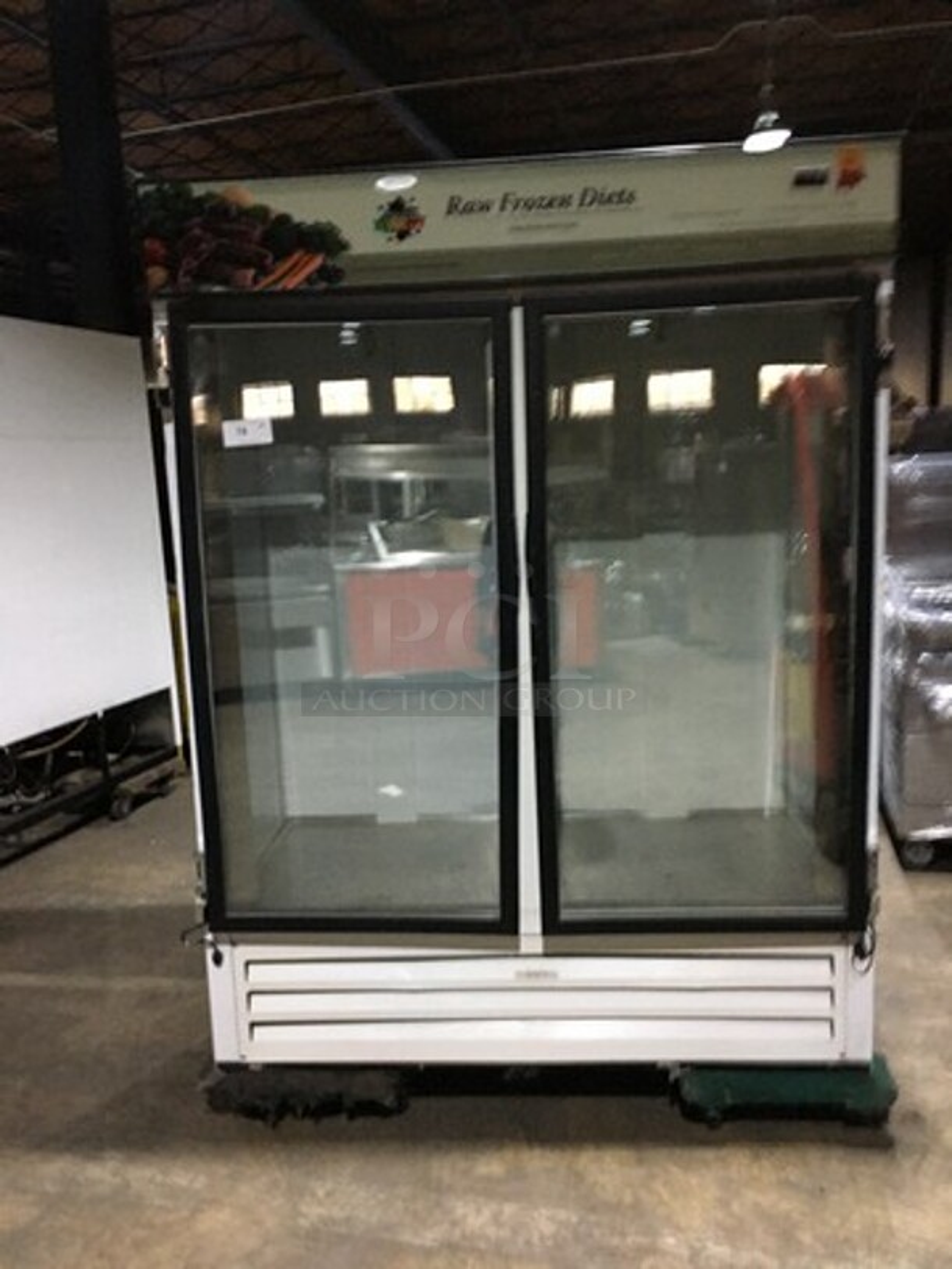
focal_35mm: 29
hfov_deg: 48.2
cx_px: 476
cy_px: 634
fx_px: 1063
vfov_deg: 61.7
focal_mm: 4.15
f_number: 2.2
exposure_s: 1/4
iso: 50
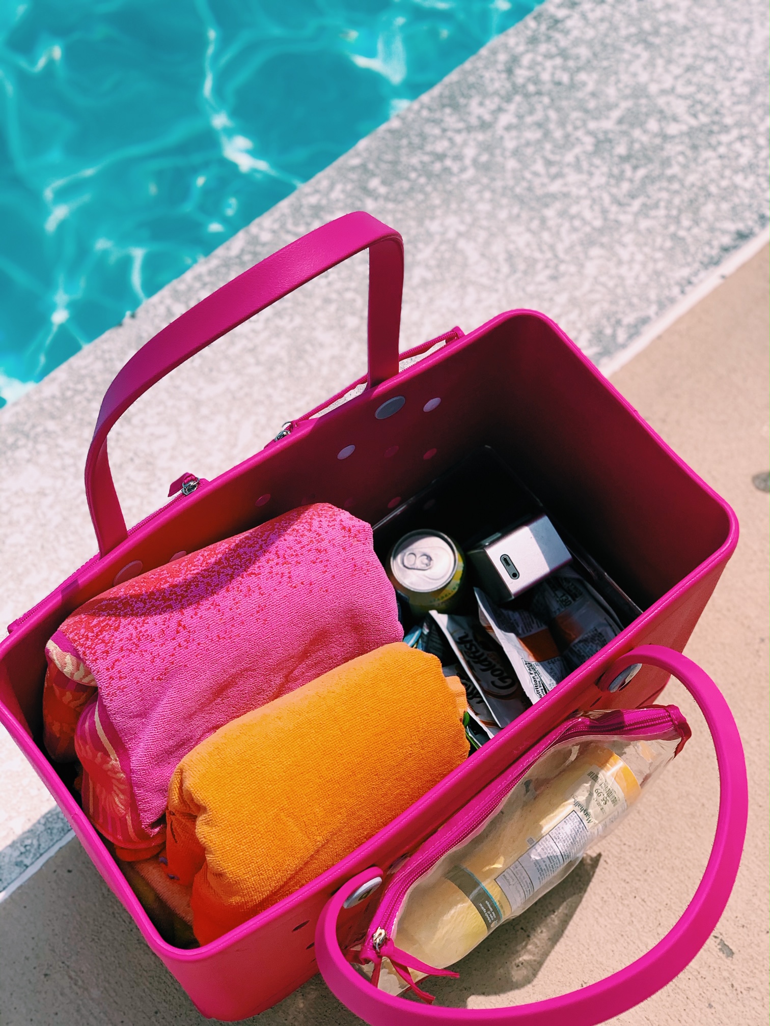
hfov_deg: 28.0
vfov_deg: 36.8
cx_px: 385
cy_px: 513
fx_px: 1542
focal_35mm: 52
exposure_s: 1/1597
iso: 16
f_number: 2.4
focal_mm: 6
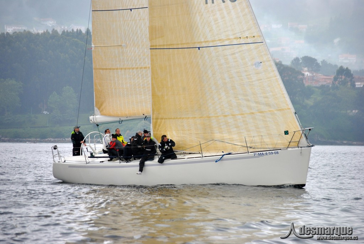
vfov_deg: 7.7
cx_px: 182
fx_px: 1823
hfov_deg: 11.4
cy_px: 122
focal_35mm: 180
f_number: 4.8
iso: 200
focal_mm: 120
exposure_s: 1/125
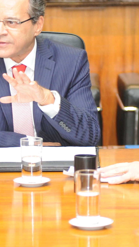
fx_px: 1311
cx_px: 4
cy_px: 149
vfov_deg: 10.8
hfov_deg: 6.1
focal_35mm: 200
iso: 1250
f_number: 5.6
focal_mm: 60
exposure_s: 1/80
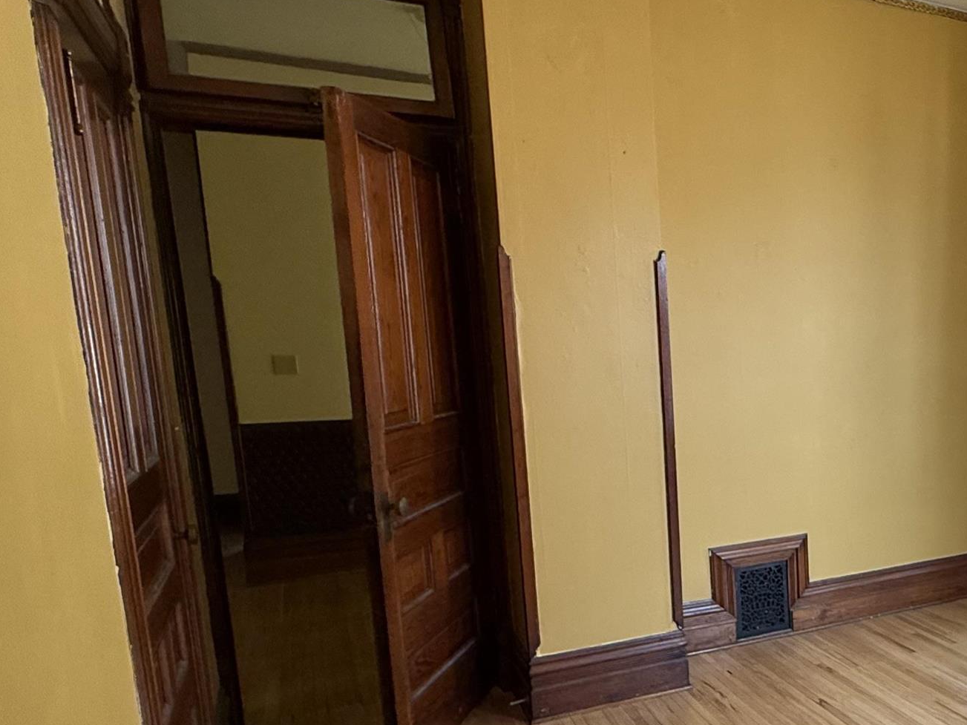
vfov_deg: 42.3
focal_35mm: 33
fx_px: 922
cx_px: 934
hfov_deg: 47.4
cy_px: 491
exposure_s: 1/120
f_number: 2.2
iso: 200
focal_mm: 2.22
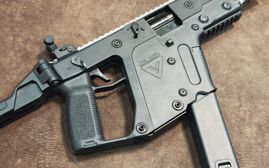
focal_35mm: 51
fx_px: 374
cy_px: 80
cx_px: 134
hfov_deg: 39.6
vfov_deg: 25.3
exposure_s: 1/33
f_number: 1.4
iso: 320
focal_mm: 6.83
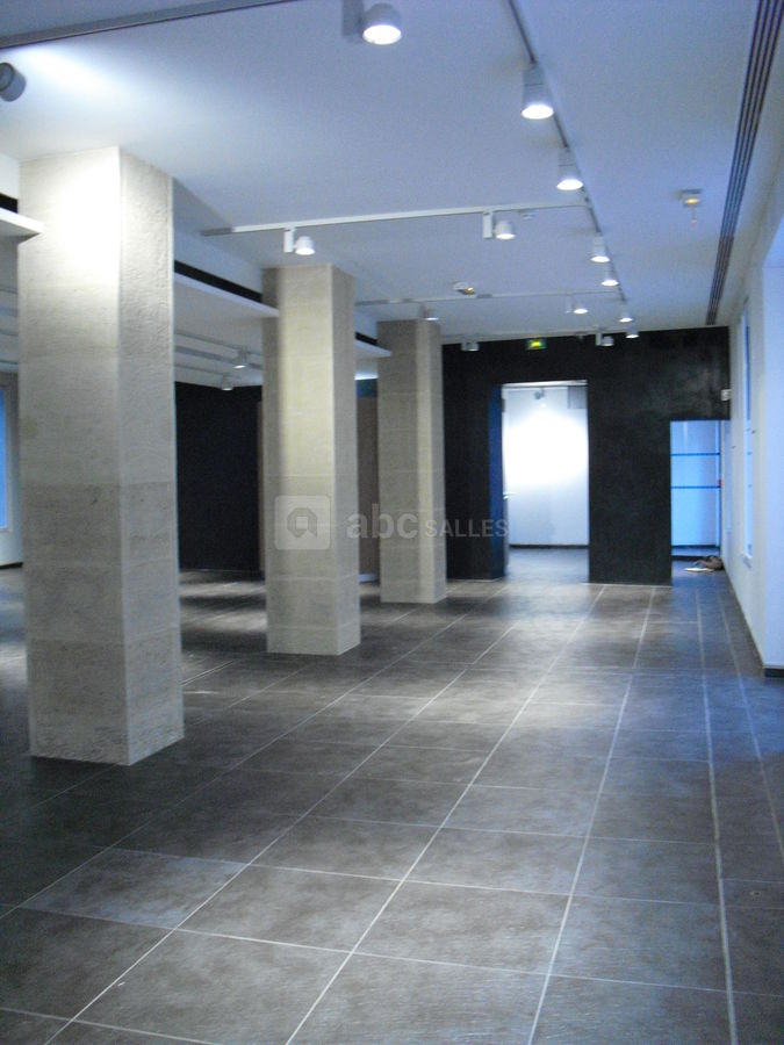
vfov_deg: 51.4
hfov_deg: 39.7
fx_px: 1087
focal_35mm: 36
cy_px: 522
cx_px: 392
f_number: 3.1
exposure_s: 1/20
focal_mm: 6.3
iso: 800
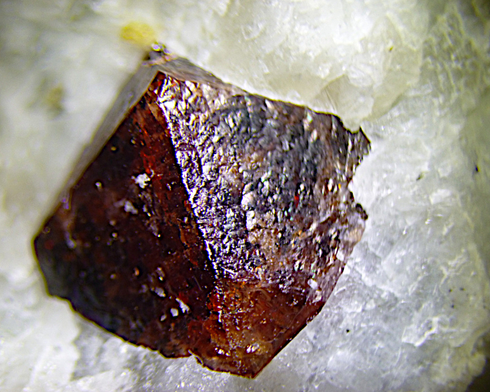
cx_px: 230
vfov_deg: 20.4
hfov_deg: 25.4
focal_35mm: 75
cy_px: 195
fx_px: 1087
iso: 160
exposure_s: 1/100
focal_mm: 12.8
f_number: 5.5
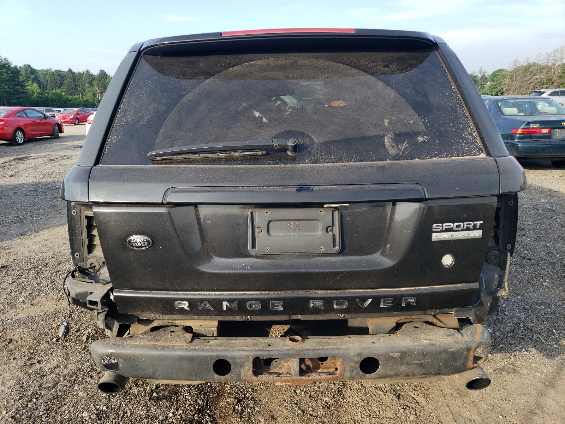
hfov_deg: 67.3
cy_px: 212
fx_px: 424
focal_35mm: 26
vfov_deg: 53.1
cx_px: 282
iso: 50
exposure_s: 1/769
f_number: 1.5
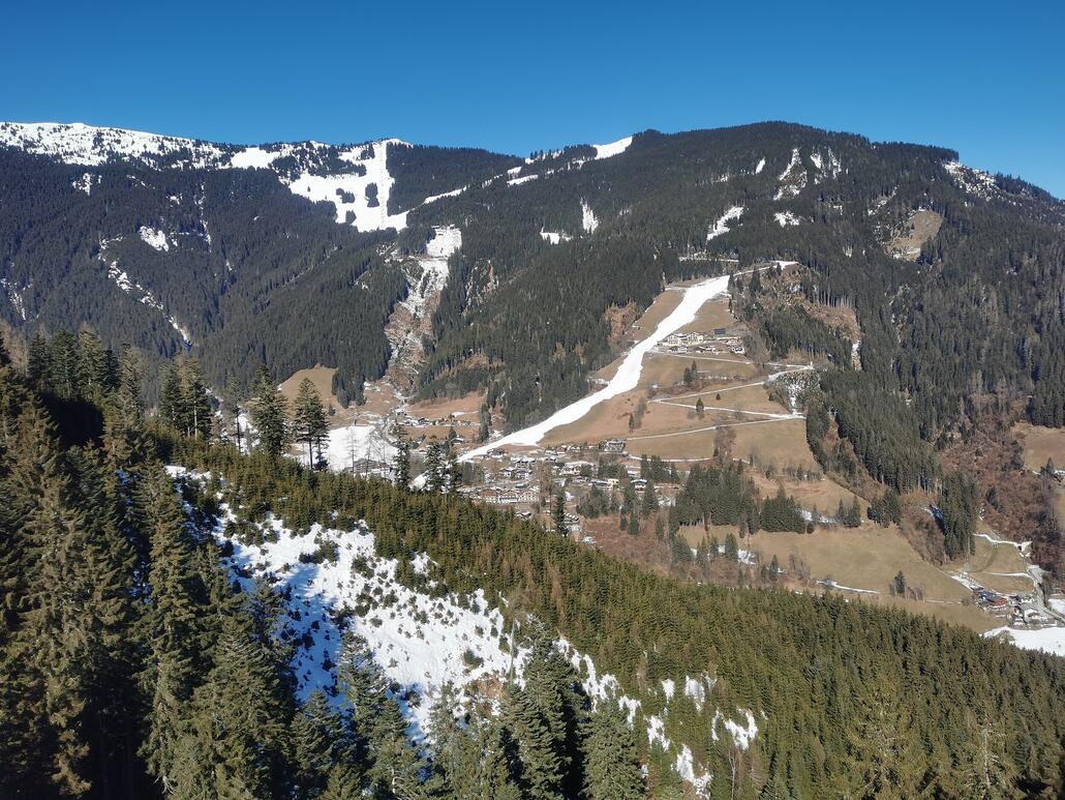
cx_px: 532
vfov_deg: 49.8
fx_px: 862
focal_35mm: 28
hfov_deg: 63.4
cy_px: 400
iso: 50
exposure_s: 1/2326
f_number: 1.8
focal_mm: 5.58
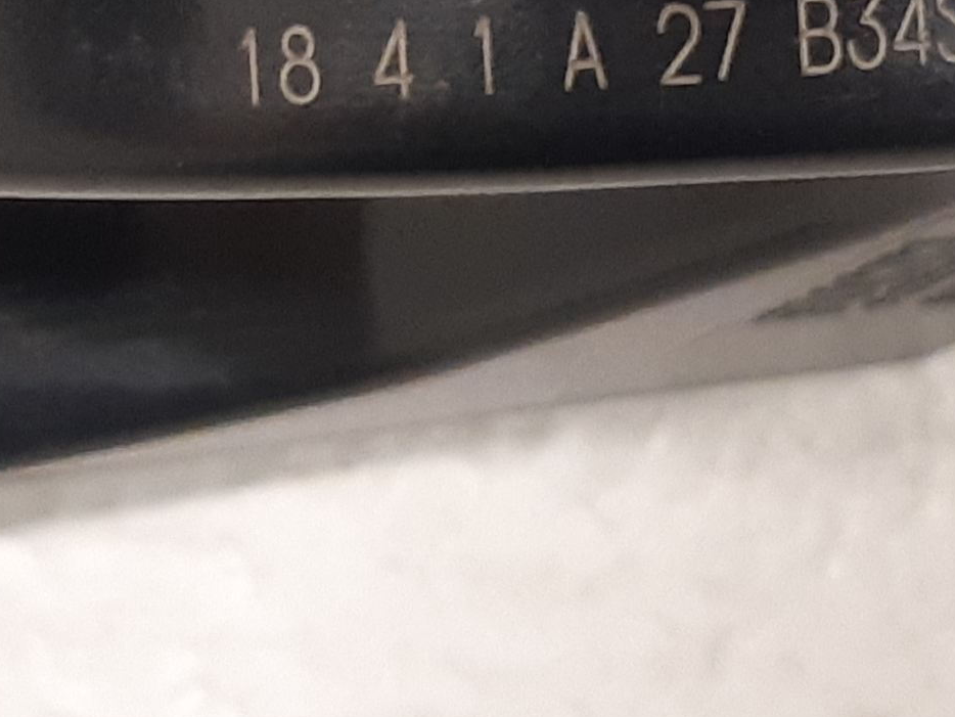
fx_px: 1573
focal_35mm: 57
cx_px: 462
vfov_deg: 24.9
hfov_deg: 33.8
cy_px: 77
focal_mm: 3.93
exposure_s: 1/25
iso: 250
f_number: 1.7
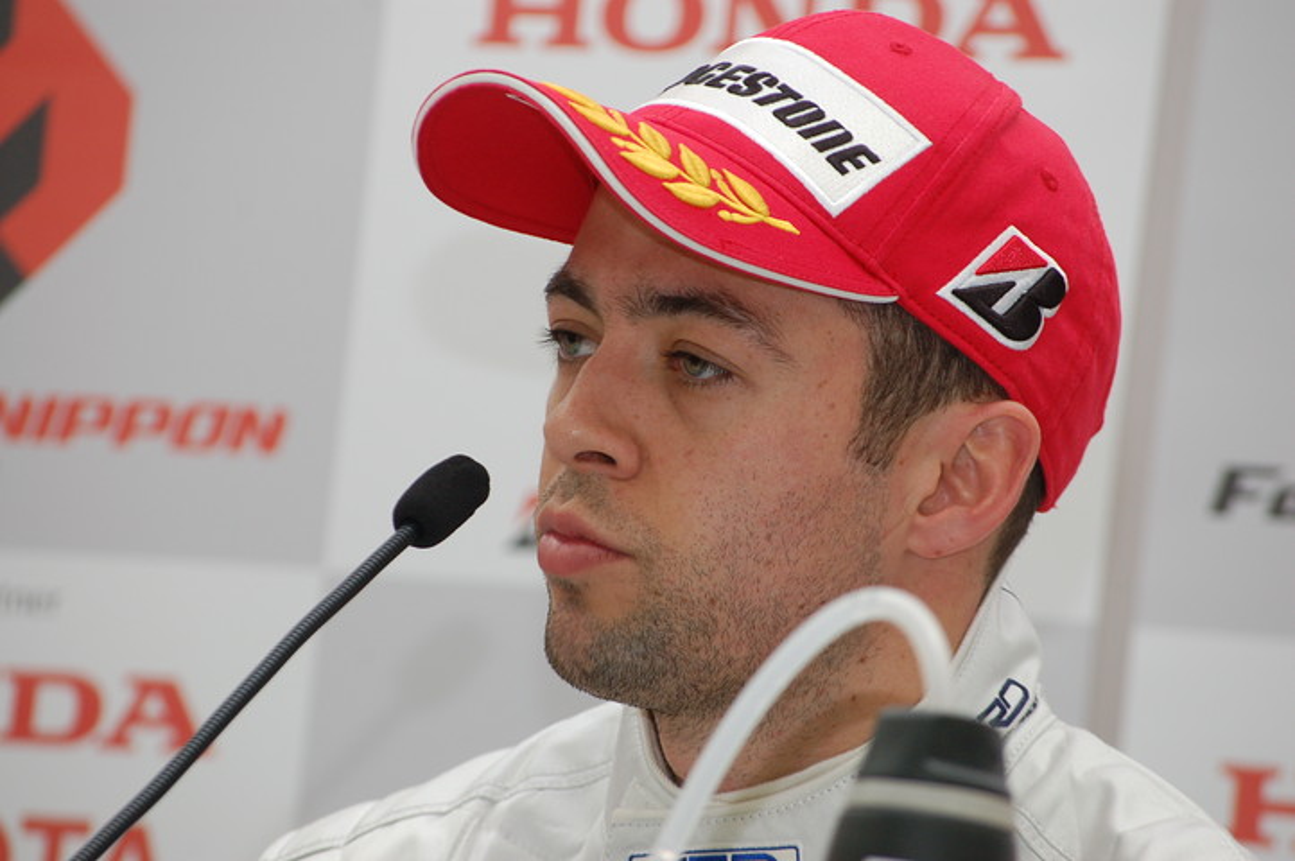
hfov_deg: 8.3
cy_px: 430
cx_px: 648
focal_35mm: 248
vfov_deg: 5.5
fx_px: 8895
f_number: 8
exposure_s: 1/60
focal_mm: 165
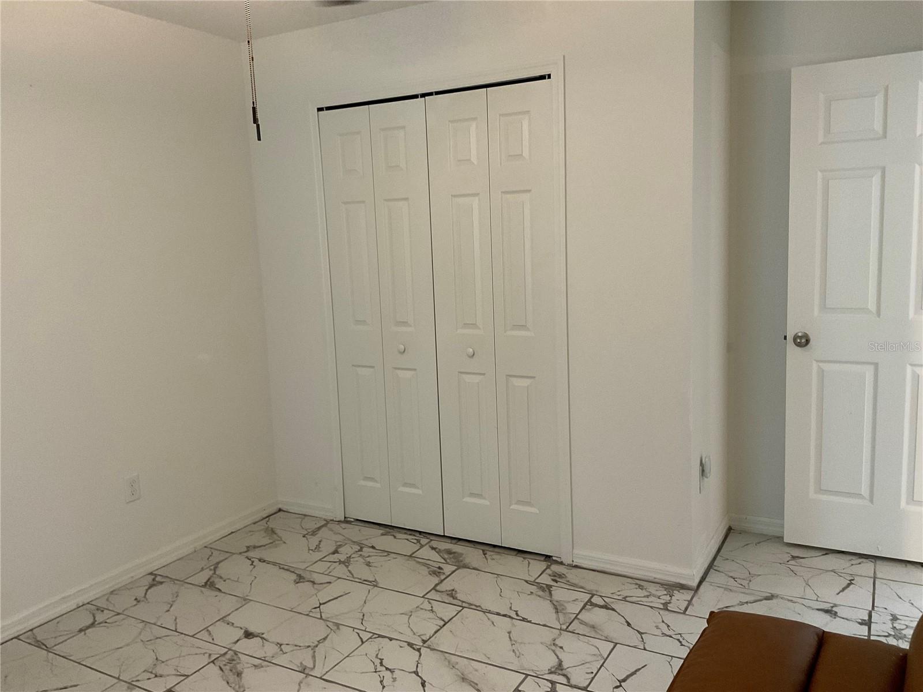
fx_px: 773
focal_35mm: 29
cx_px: 462
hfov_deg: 61.7
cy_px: 346
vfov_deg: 48.2
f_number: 1.8
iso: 160
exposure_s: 1/60
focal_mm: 3
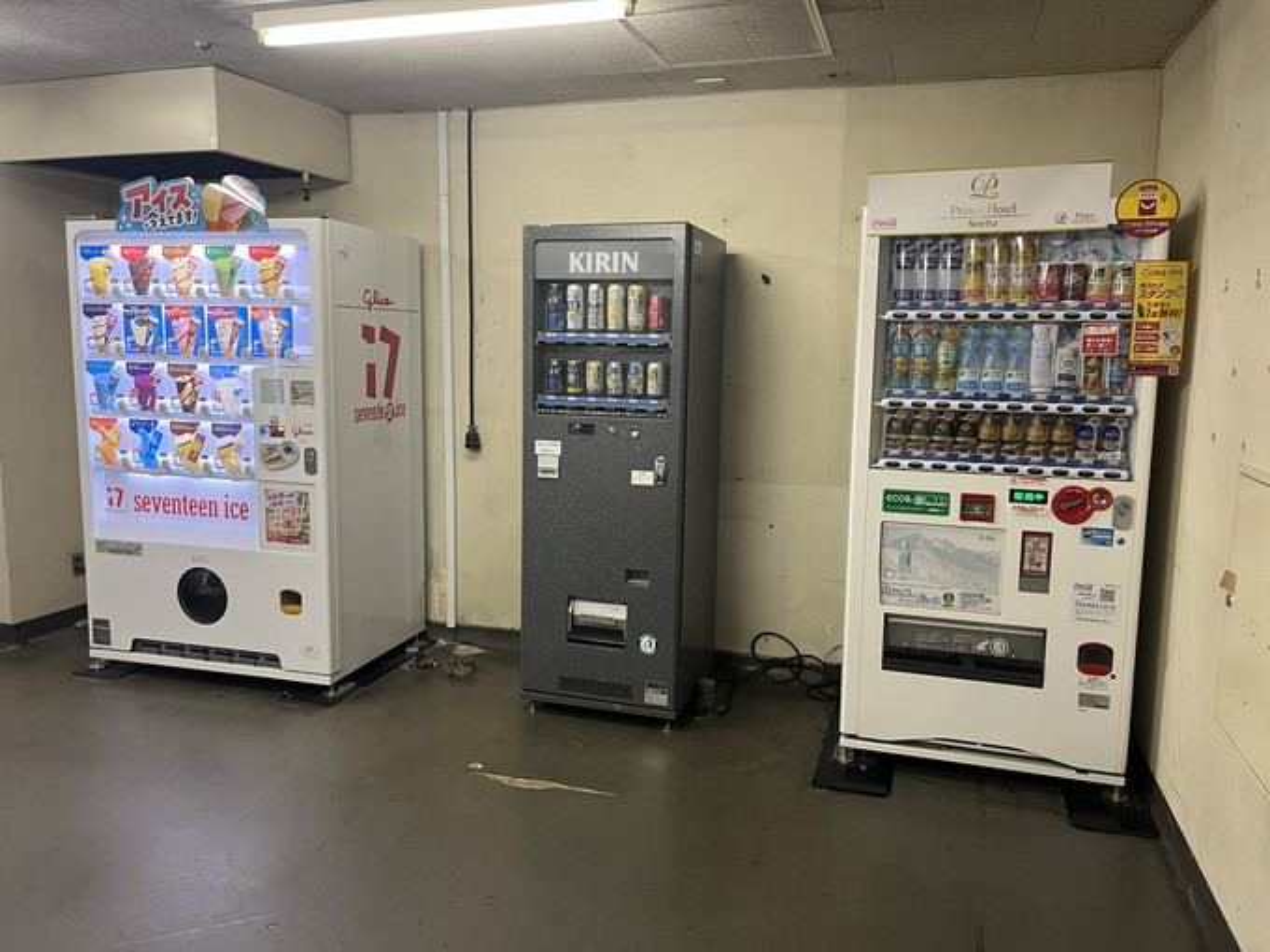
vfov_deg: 53.1
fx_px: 954
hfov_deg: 67.3
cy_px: 476
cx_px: 635
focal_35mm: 26
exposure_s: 1/50
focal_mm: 5.1
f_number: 1.6
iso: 125
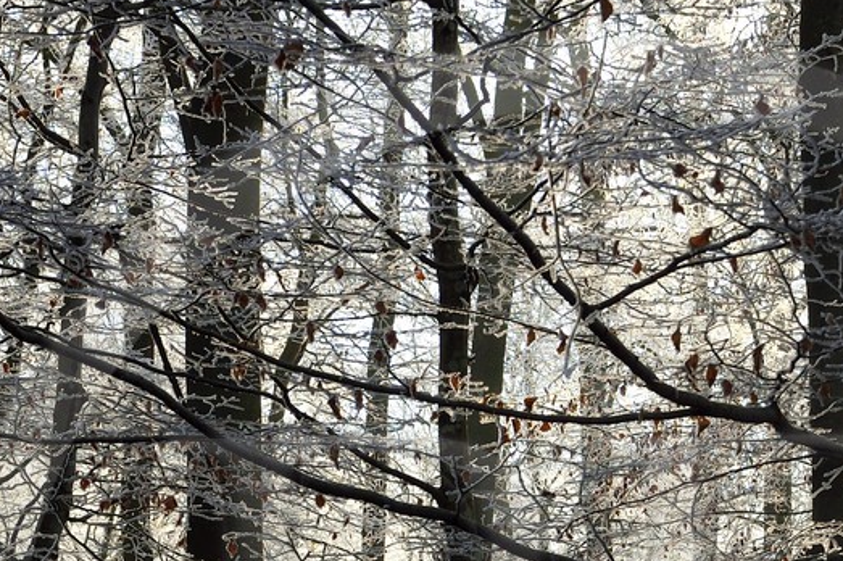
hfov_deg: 12.9
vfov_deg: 8.5
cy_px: 703
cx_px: 608
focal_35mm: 159
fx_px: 3721
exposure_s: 1/160
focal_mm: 52
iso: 200
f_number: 10
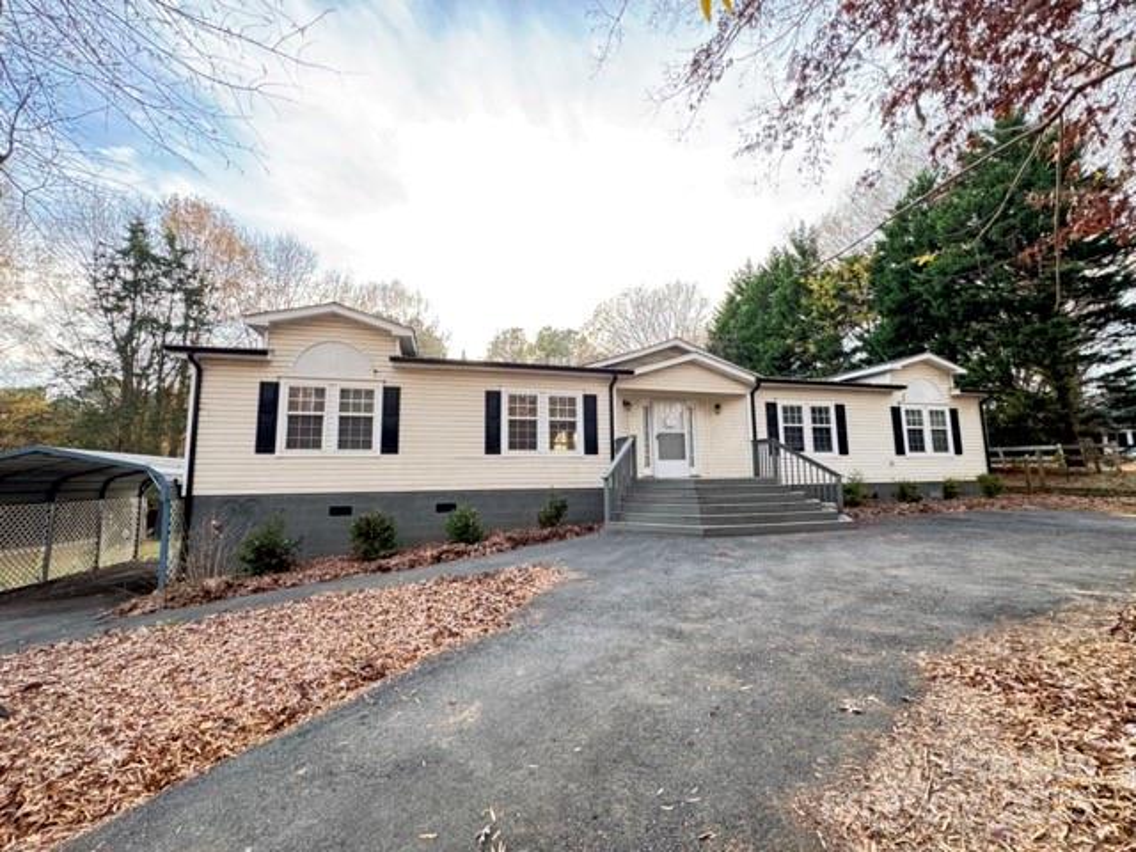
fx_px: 459
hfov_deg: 102.1
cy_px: 426
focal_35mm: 14
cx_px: 568
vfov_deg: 85.7
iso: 200
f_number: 2.2
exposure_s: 1/99
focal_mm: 2.22
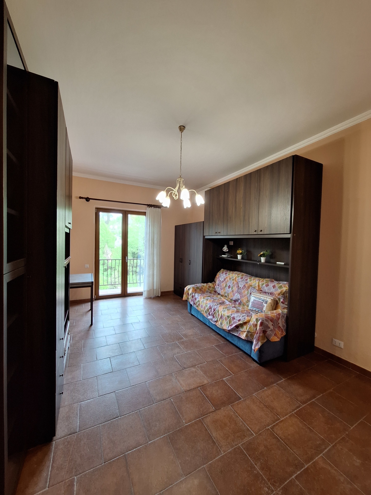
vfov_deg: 106.2
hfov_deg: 89.9
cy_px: 248
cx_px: 186
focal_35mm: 13
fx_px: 186
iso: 64
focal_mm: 1.74
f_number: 2.2
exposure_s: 1/40
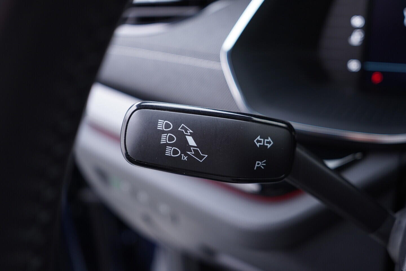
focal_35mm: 36
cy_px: 136
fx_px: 406
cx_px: 203
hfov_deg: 53.1
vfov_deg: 36.9
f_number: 2.8
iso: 250
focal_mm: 24
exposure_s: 1/40
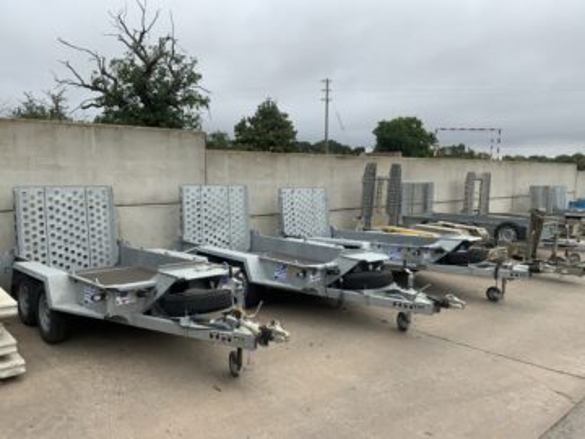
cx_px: 292
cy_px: 220
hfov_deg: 61.7
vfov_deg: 48.2
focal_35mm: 29
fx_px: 490
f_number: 1.8
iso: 16
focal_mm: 3
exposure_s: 1/1121
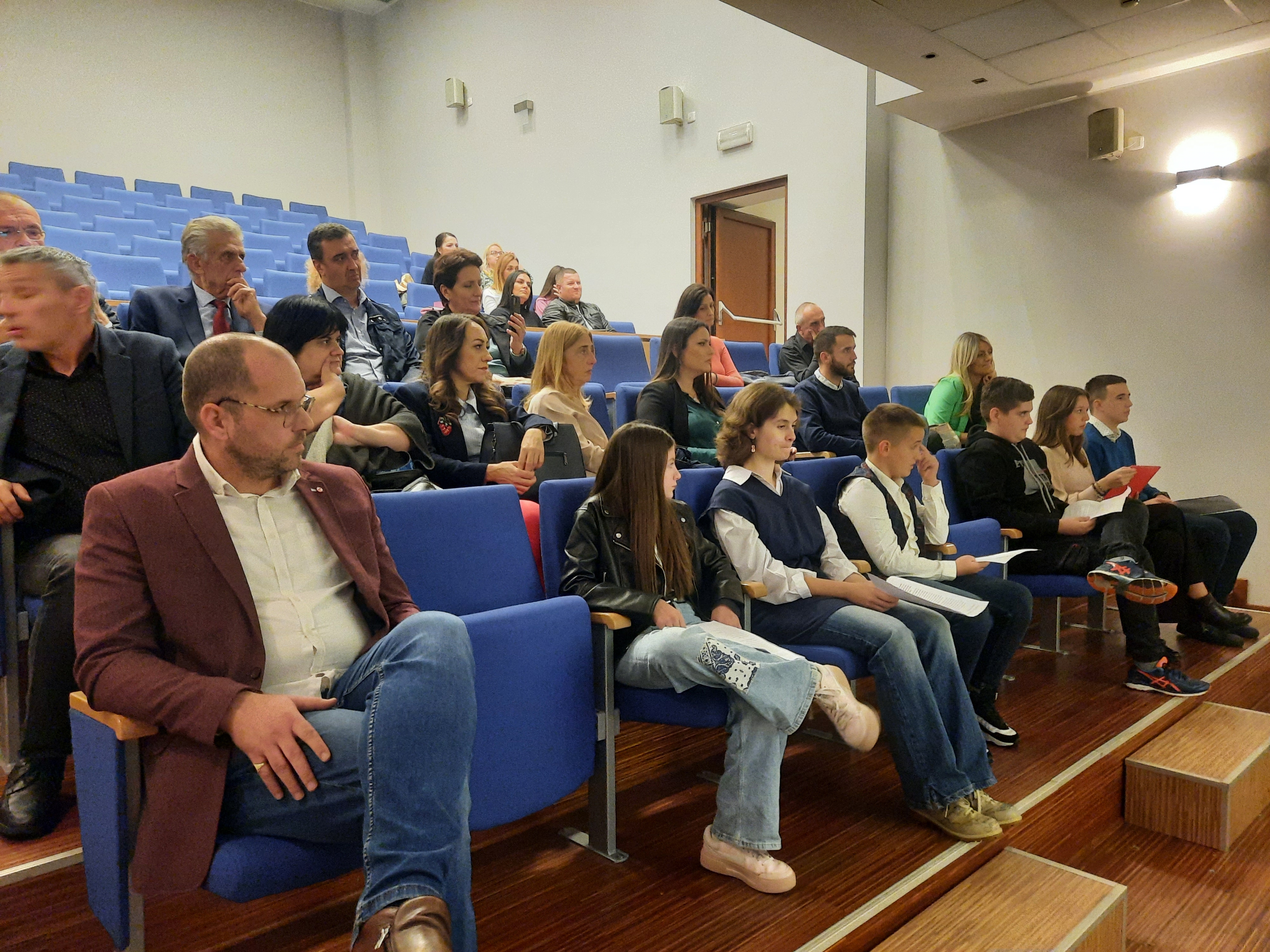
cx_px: 635
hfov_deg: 69.4
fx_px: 917
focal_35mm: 25
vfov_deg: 54.9
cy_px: 476
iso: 640
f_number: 2
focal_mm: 4.6
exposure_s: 1/25
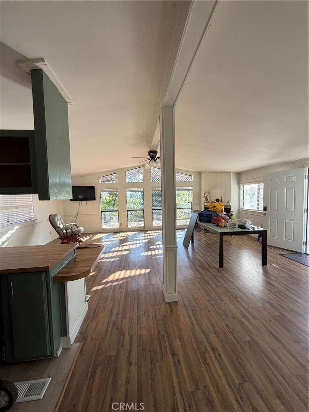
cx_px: 154
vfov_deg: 102.1
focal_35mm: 14
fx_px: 167
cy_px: 206
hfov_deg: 85.7
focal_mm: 2.22
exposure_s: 1/121
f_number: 2.2
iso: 64
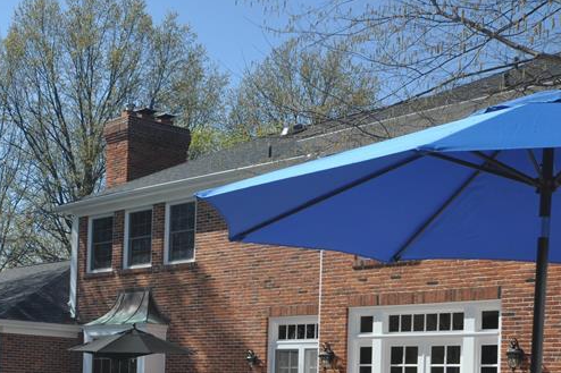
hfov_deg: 29.3
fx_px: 1028
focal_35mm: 66
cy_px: 370
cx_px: 61
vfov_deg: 20.0
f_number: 9
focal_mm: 20
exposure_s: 1/320
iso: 200
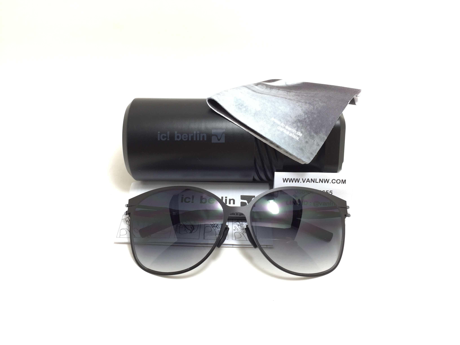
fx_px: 385
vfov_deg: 48.2
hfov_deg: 61.7
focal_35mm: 29
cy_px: 172
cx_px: 230
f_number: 2.2
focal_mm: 4.15
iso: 40
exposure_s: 1/50
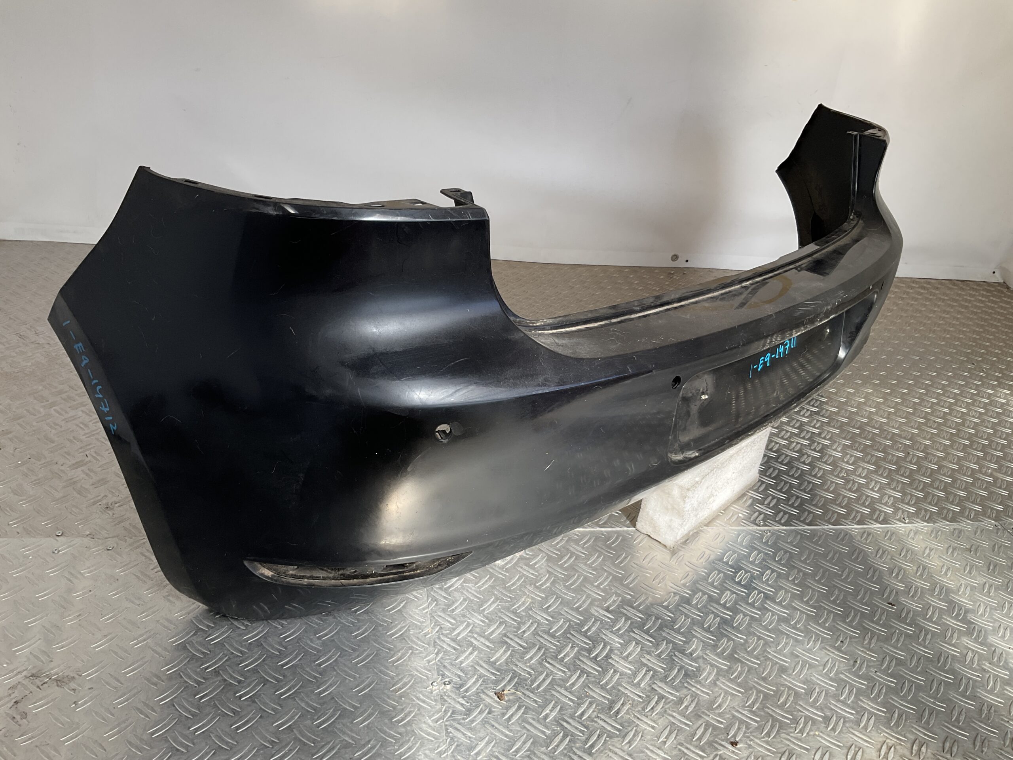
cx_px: 506
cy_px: 380
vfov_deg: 48.2
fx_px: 849
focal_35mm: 29
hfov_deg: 61.7
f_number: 1.8
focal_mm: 3
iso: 16
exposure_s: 1/355
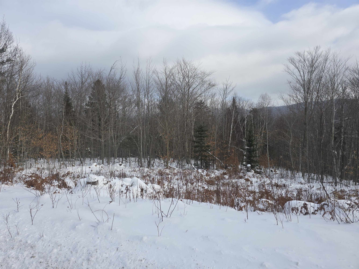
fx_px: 239
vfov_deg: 58.9
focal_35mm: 23
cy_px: 134
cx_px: 180
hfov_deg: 73.9
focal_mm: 6.3
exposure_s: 1/701
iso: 12
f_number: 1.7
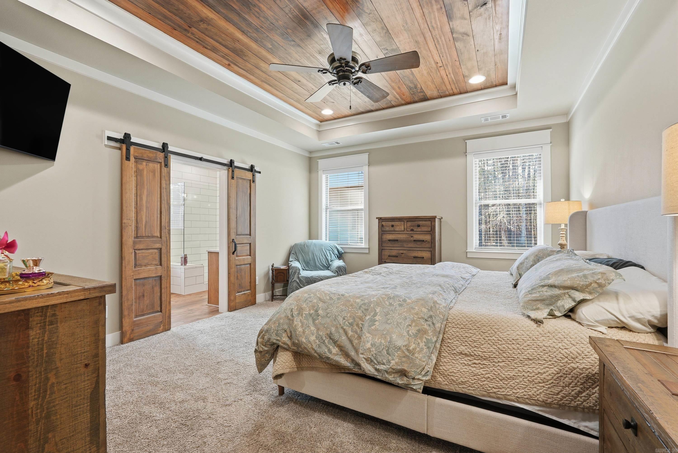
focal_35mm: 16
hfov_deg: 96.7
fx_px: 301
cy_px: 226
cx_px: 339
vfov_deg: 73.8
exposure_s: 1/20
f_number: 9
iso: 250
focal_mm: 16
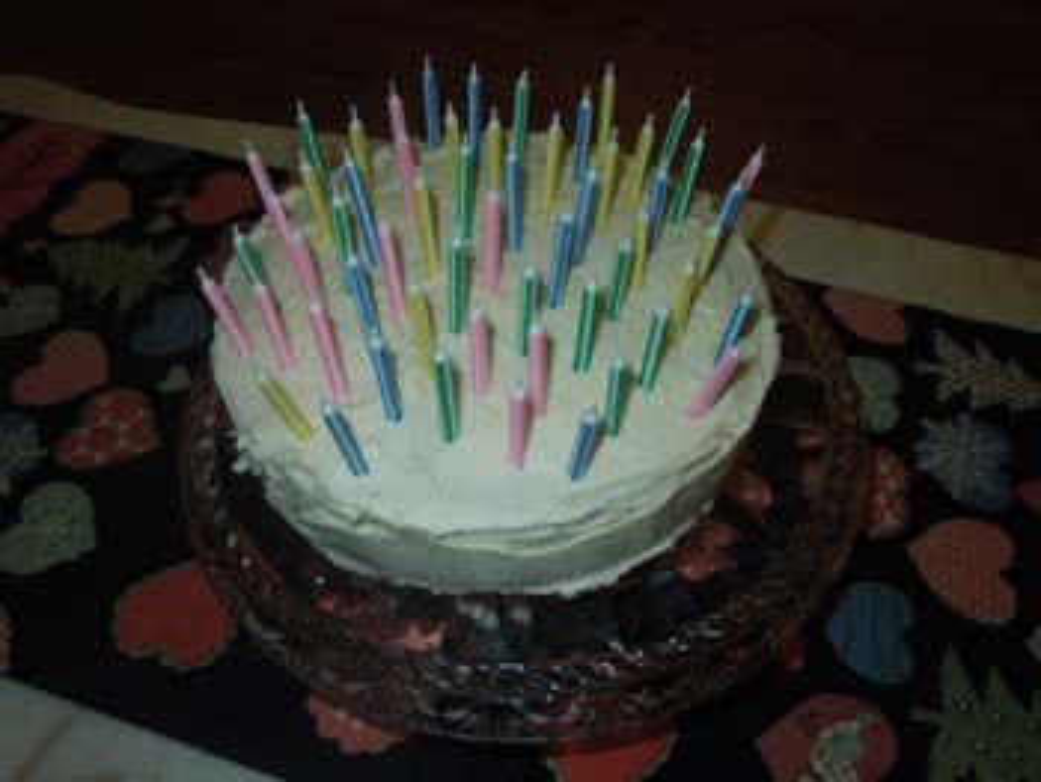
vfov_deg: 45.5
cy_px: 391
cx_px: 520
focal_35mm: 31
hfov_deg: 58.3
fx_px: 933
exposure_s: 1/30
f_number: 3.6
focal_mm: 5.6
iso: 100
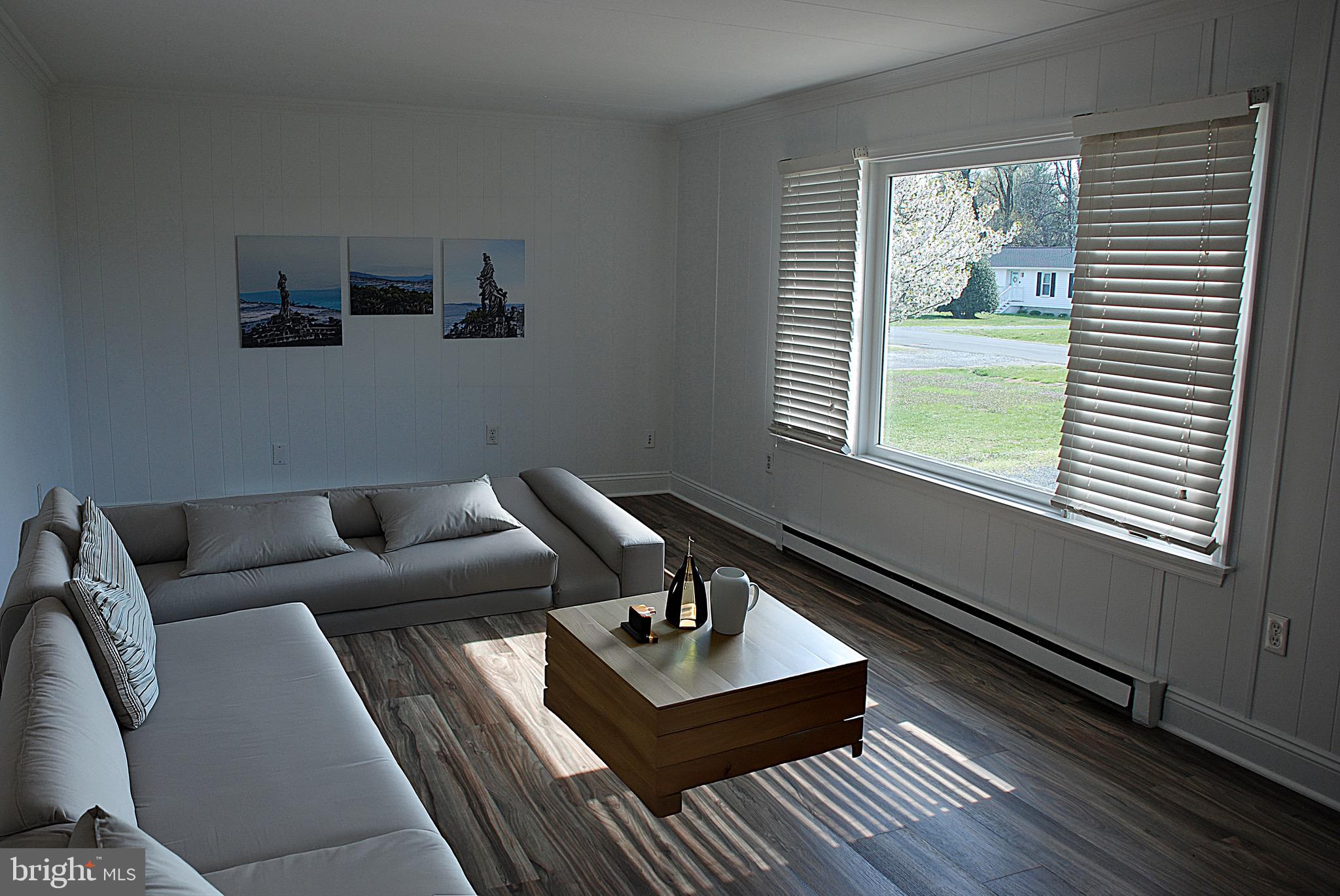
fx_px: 1118
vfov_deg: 43.7
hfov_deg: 61.9
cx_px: 670
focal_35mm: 30
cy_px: 448
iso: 125
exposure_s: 1/125
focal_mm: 20
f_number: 5.6
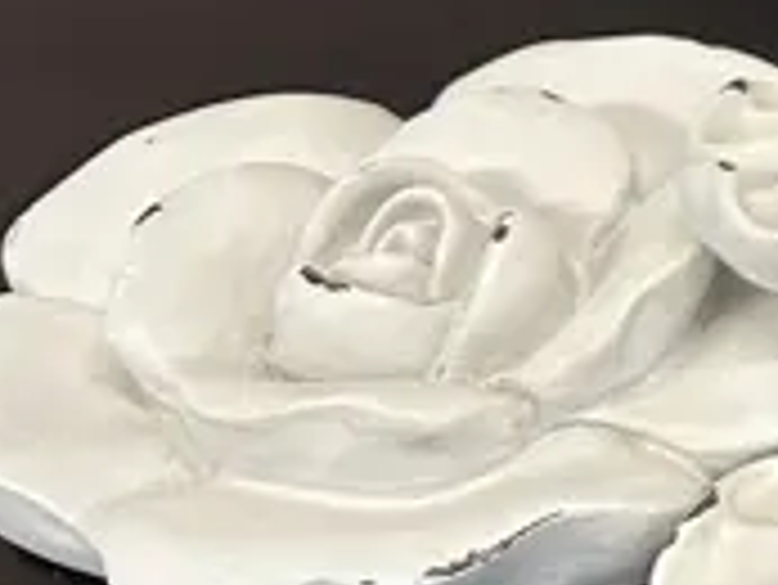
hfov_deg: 11.1
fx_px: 3194
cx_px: 2015
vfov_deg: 10.4
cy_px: 9
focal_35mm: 142
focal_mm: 6.86
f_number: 1.78
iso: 160
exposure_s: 1/100
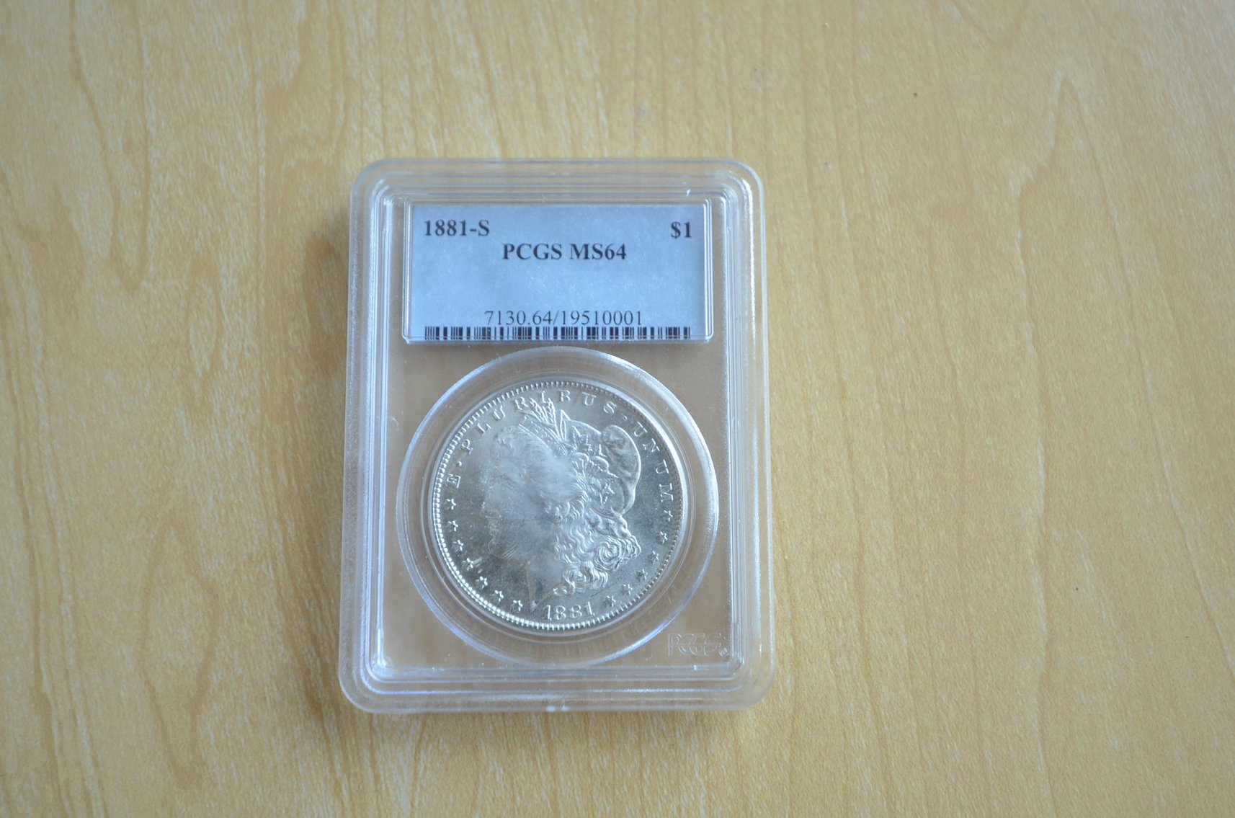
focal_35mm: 36
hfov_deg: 53.2
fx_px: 1232
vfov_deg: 36.7
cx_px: 618
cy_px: 409
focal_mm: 24
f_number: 4.5
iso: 400
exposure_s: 1/50
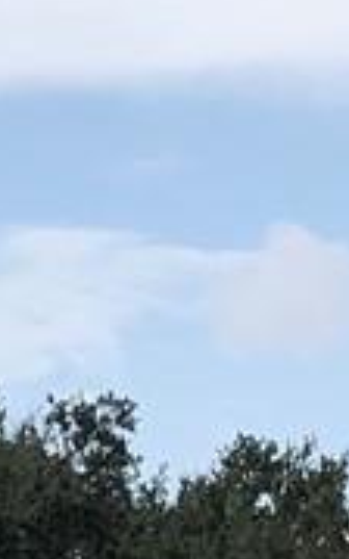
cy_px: 1449
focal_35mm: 266
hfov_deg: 4.9
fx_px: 4045
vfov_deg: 7.3
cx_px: 84
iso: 20
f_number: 1.8
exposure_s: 1/2857
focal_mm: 3.99
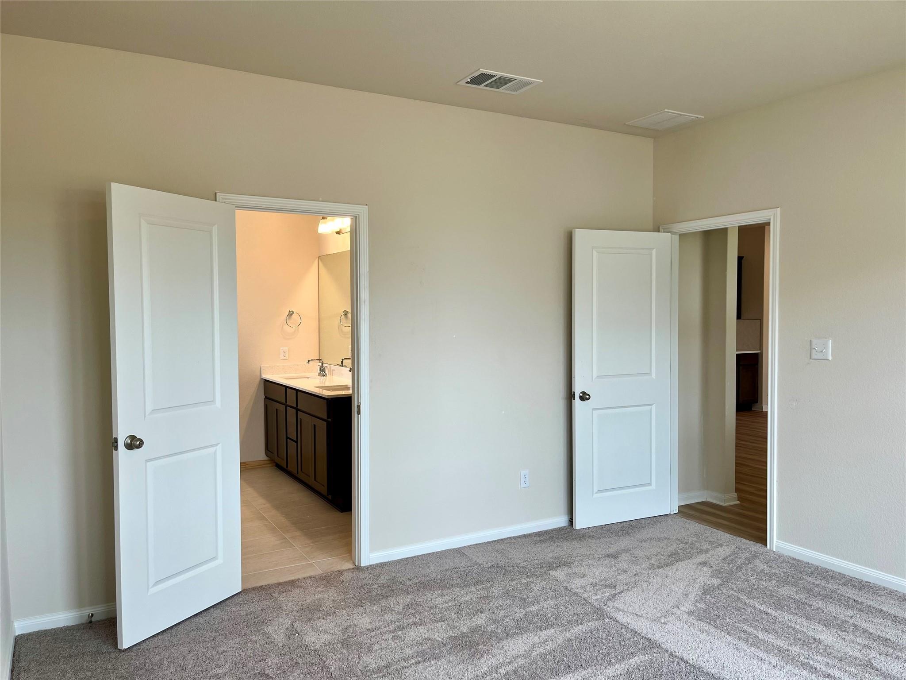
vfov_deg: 53.1
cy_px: 340
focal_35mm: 26
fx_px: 680
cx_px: 453
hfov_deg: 67.3
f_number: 1.6
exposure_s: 1/120
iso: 40
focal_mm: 5.1
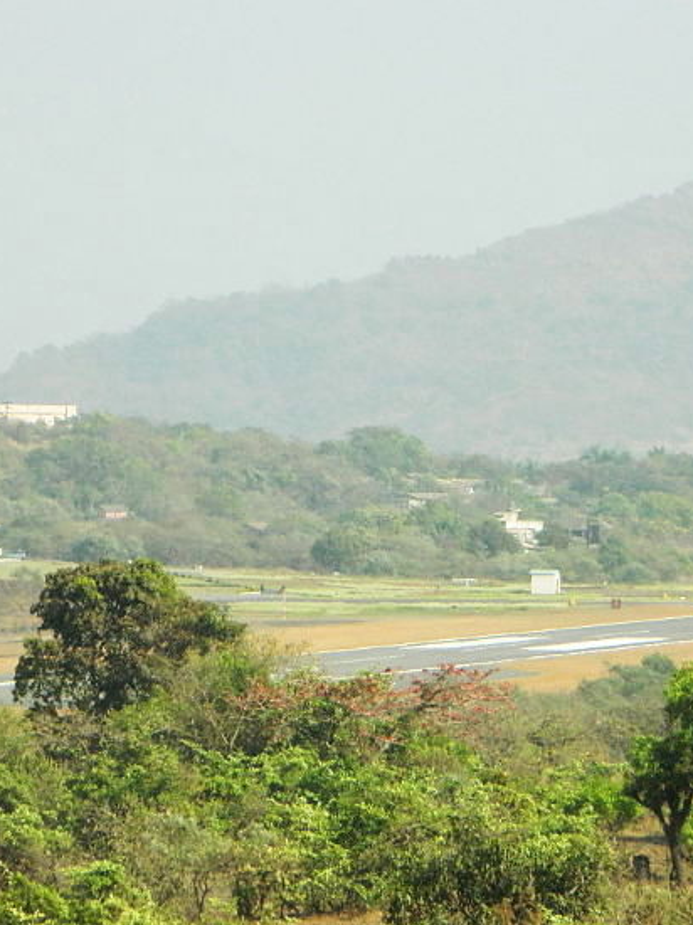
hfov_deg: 4.0
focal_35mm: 373
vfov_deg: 5.3
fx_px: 9964
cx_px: 341
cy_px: 462
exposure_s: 1/500
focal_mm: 50
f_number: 5.6
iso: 220
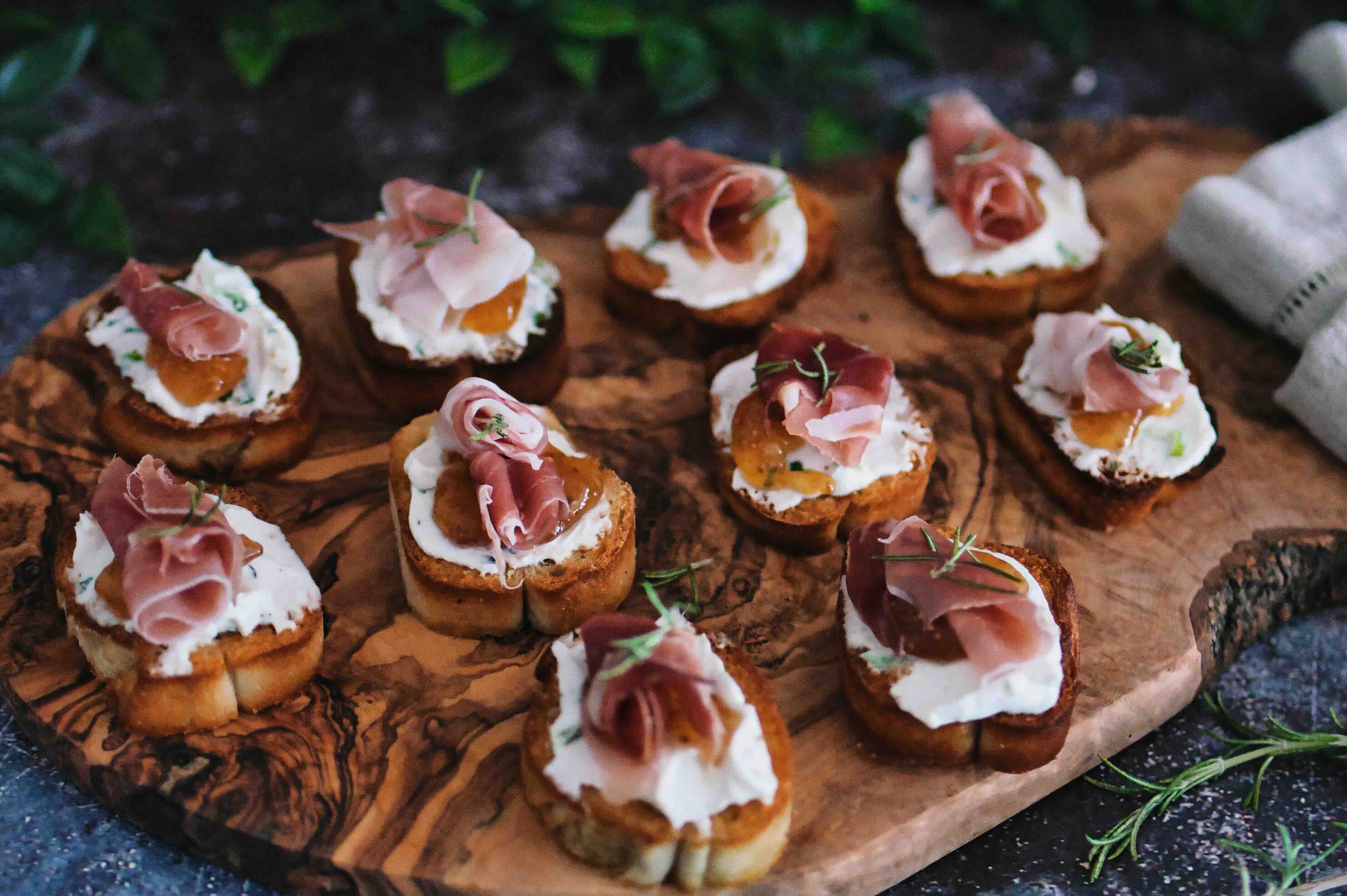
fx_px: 2617
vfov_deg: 19.4
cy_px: 448
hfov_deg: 28.9
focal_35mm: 70
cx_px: 674
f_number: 1.8
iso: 4500
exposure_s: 1/80
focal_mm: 35
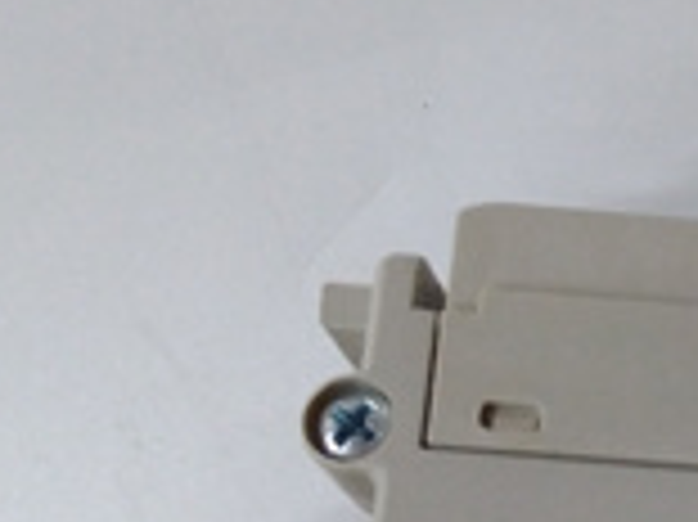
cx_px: 1031
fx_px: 1753
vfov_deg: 16.0
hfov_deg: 19.7
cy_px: 700
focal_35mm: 87
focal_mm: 3.79
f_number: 2
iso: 384
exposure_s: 1/33
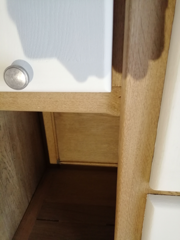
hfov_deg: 53.1
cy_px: 120
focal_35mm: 26
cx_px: 90
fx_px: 180
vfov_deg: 67.3
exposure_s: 1/50
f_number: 1.8
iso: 400
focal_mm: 3.62
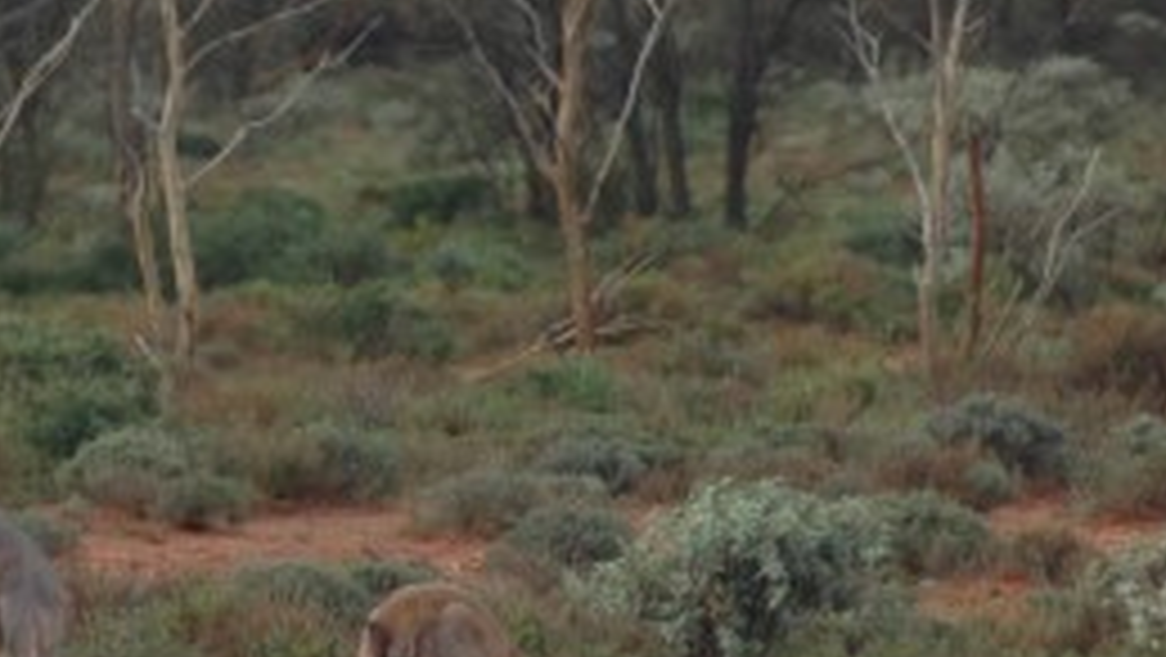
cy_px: 212
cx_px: 313
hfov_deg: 2.3
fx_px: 28428
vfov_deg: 1.3
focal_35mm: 919
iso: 200
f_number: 5
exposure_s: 1/400
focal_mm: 210
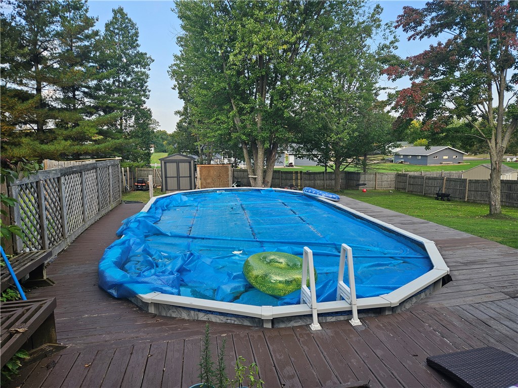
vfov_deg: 58.9
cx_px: 259
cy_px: 194
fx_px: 344
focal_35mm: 23
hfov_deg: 73.9
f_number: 1.8
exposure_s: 1/306
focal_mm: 5.4
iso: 25
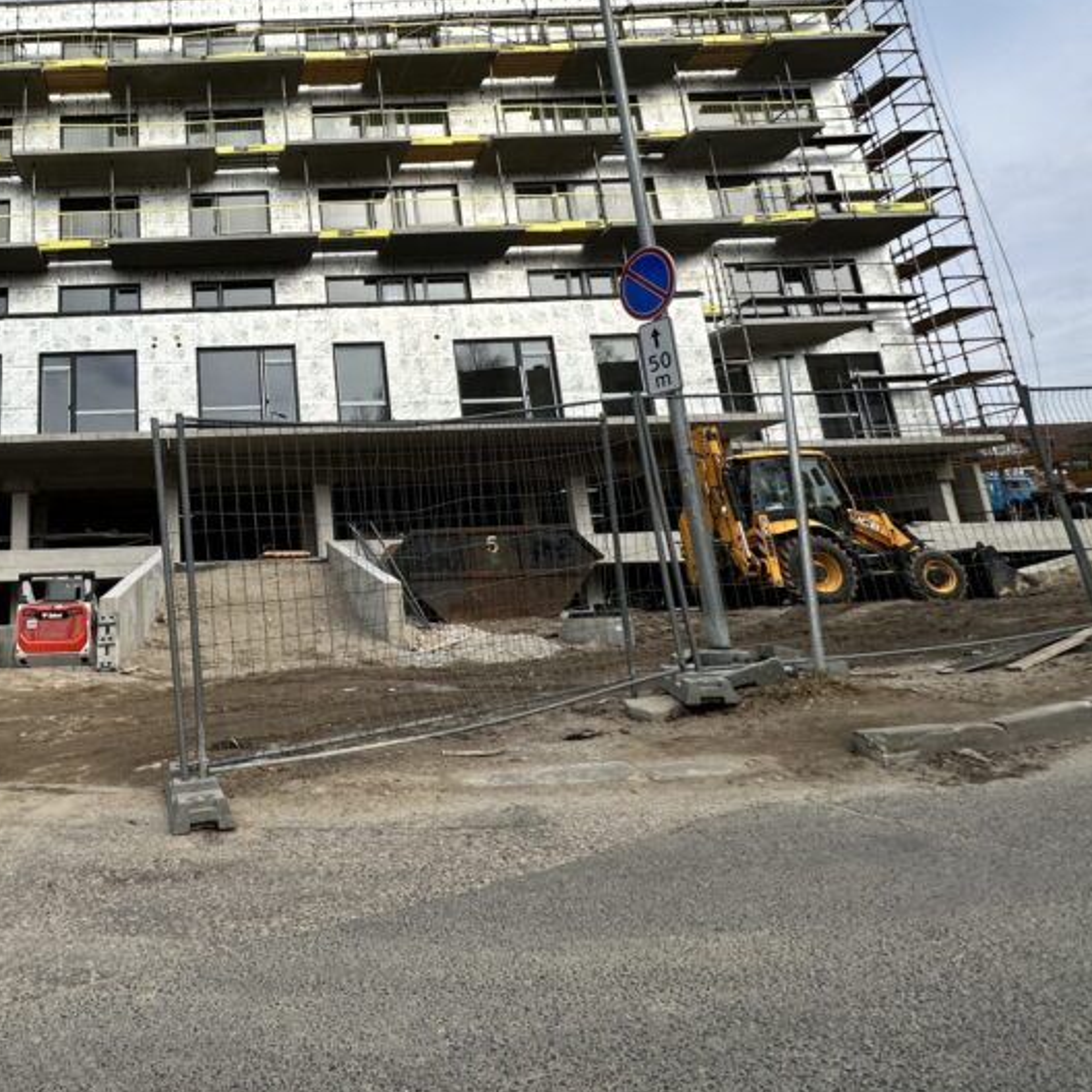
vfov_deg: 63.8
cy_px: 387
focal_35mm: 24
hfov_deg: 58.2
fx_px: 857
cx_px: 165
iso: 40
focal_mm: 2.22
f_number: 2.2
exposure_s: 1/1715
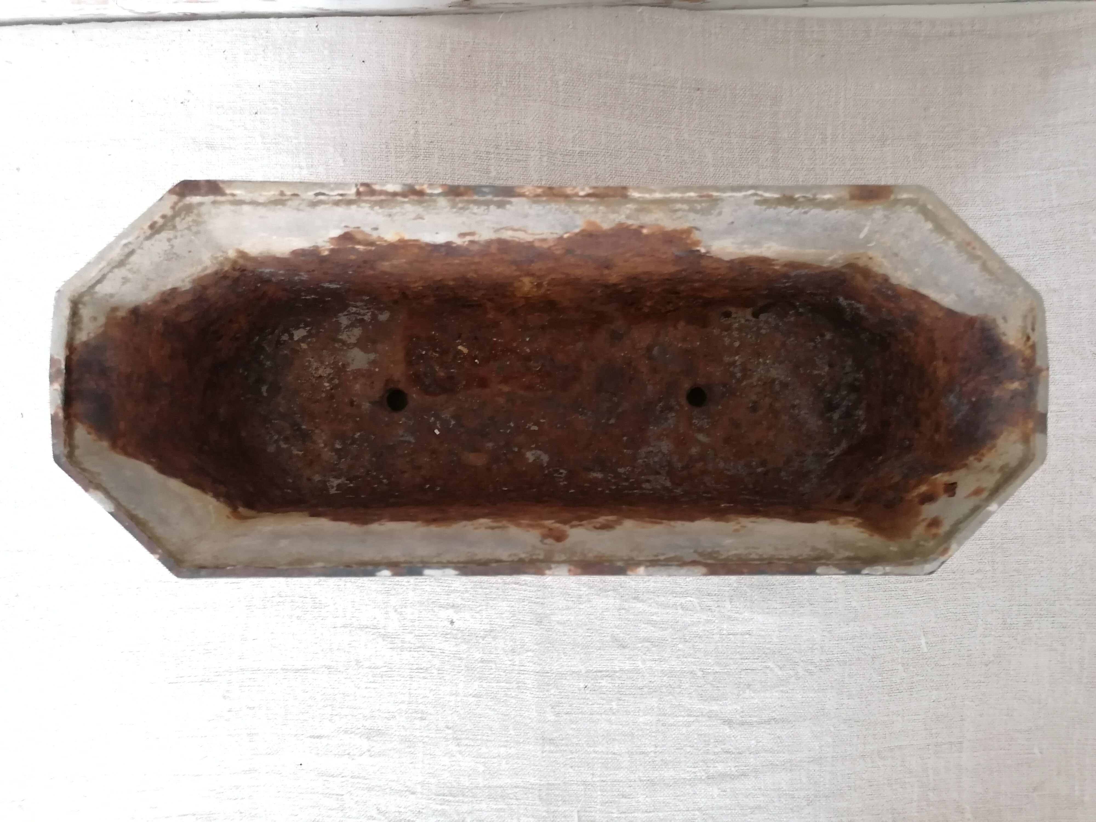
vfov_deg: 51.4
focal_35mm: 27
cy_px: 411
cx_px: 548
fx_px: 855
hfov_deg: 65.3
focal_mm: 4.75
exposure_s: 1/16.7
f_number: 1.8
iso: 800
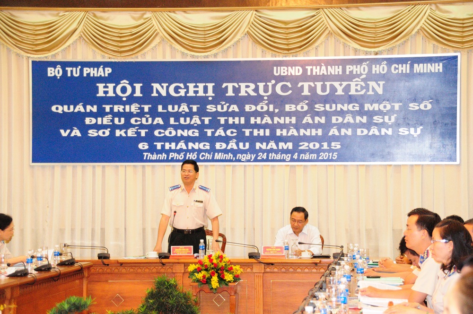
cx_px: 236
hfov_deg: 20.9
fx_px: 1279
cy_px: 157
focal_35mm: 98
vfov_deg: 14.0
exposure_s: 1/50
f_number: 6.3
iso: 3200
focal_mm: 65
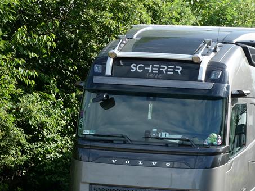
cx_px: 198
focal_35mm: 219
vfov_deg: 6.8
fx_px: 1614
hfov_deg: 9.0
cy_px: 146
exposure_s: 1/160
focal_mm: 22.3
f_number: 5.2
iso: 80
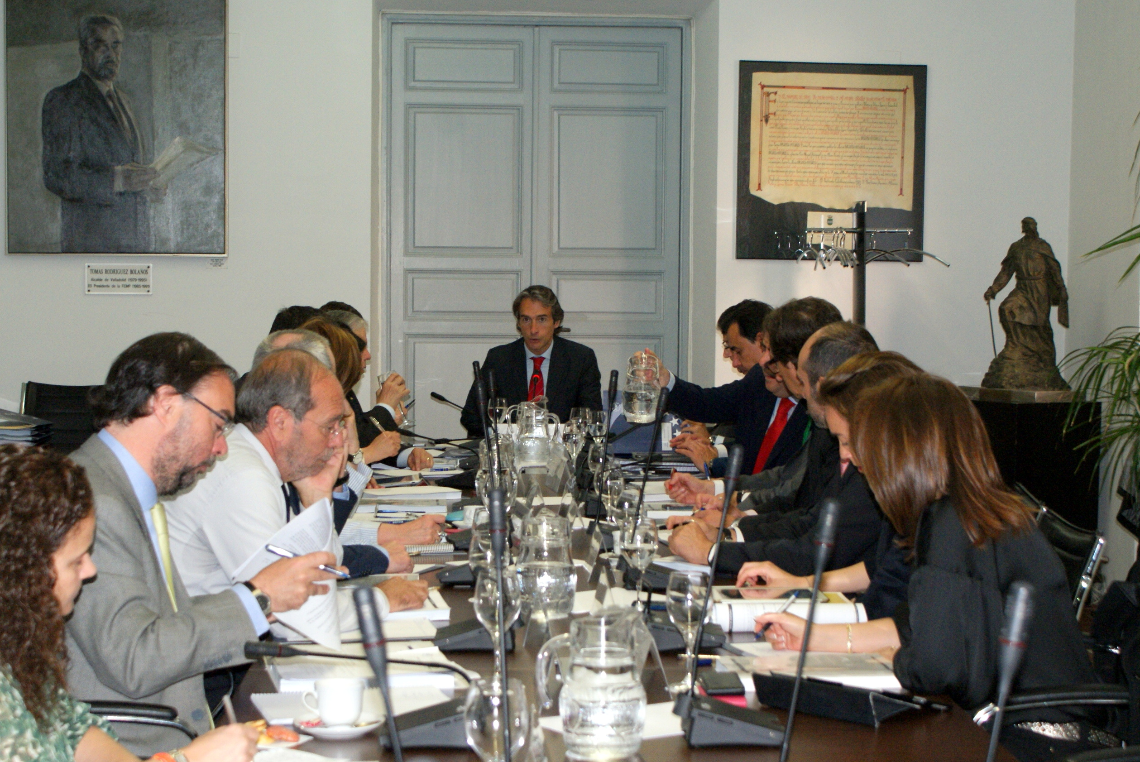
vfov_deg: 19.8
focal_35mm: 69
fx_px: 2187
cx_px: 551
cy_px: 386
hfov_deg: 29.2
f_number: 5.6
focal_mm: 40
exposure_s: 1/60
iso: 400
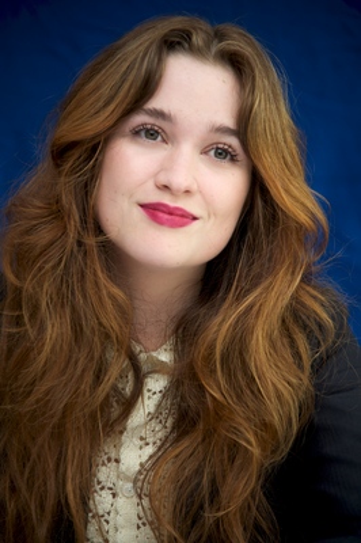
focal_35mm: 250
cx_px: 180
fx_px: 3767
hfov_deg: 5.5
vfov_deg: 8.2
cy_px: 272
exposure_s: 1/60
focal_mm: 250
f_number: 5.6
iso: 500
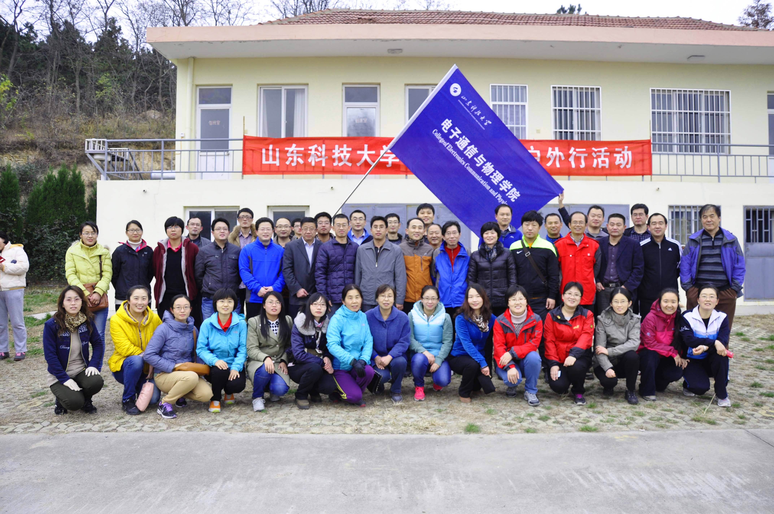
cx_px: 387
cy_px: 257
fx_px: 580
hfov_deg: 67.4
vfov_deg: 47.8
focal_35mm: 27
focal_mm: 18
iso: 200
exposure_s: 1/125
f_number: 5.6
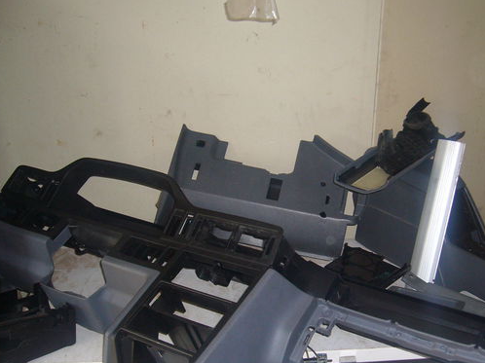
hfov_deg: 41.9
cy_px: 200
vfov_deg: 32.1
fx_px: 630
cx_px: 287
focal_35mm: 45
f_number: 2.8
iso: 160
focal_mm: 5.8
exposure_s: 1/60
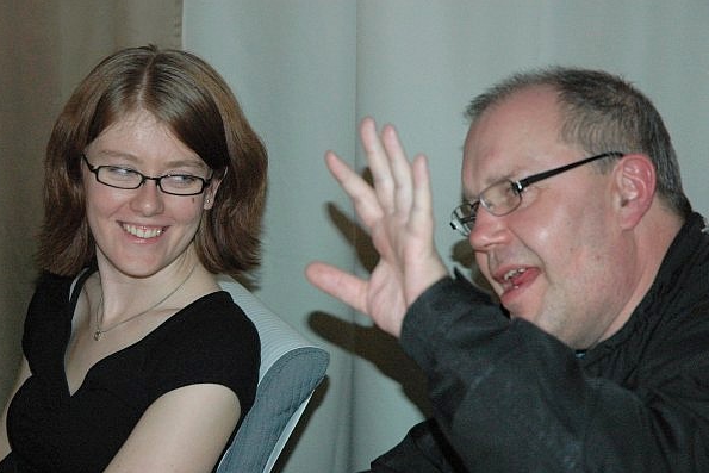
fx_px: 1793
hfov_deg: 22.4
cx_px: 353
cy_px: 236
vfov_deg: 15.0
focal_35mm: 91
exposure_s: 1/60
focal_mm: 60
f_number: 5
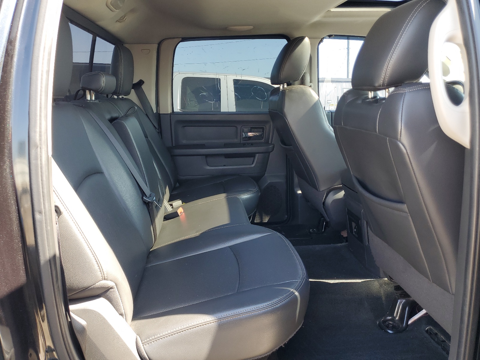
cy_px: 180
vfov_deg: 53.1
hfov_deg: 67.3
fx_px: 361
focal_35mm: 26
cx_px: 240
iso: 50
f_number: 1.5
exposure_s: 1/120
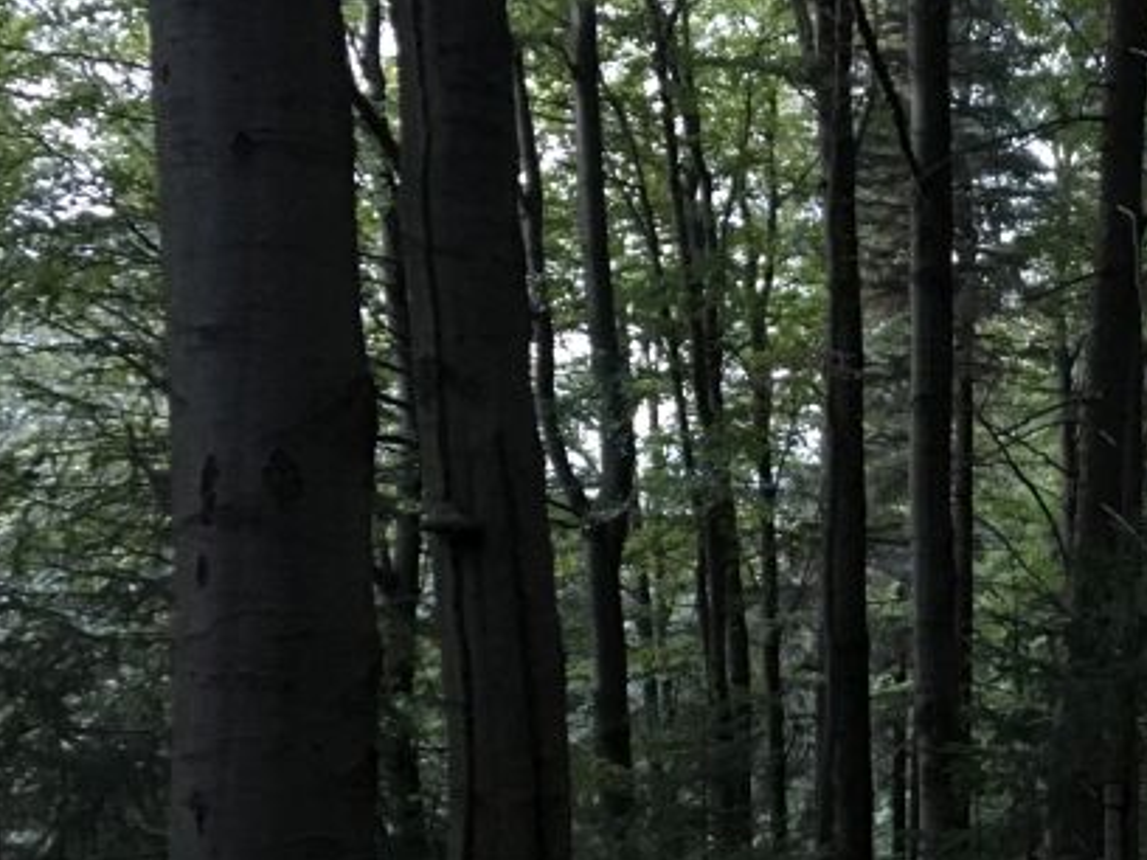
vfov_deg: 20.2
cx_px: 1172
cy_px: 804
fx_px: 2353
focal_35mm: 71
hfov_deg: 25.9
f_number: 2.2
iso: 200
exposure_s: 1/25
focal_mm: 4.15
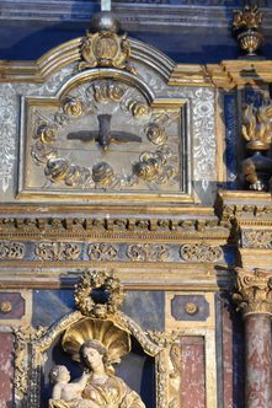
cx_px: 111
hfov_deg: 13.9
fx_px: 1112
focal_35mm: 98
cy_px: 349
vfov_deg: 20.5
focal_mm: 31
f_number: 4.2
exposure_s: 1/60
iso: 4000
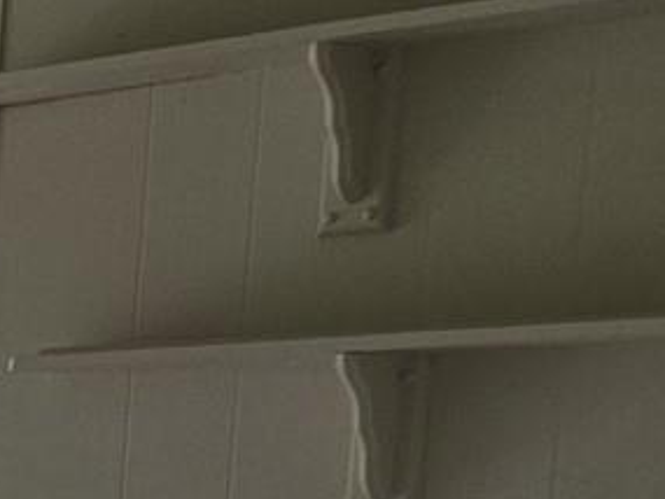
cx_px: -1045
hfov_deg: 11.7
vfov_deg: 10.7
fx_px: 2479
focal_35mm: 129
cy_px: 928
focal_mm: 6.3
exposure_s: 1/120
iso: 25
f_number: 1.7
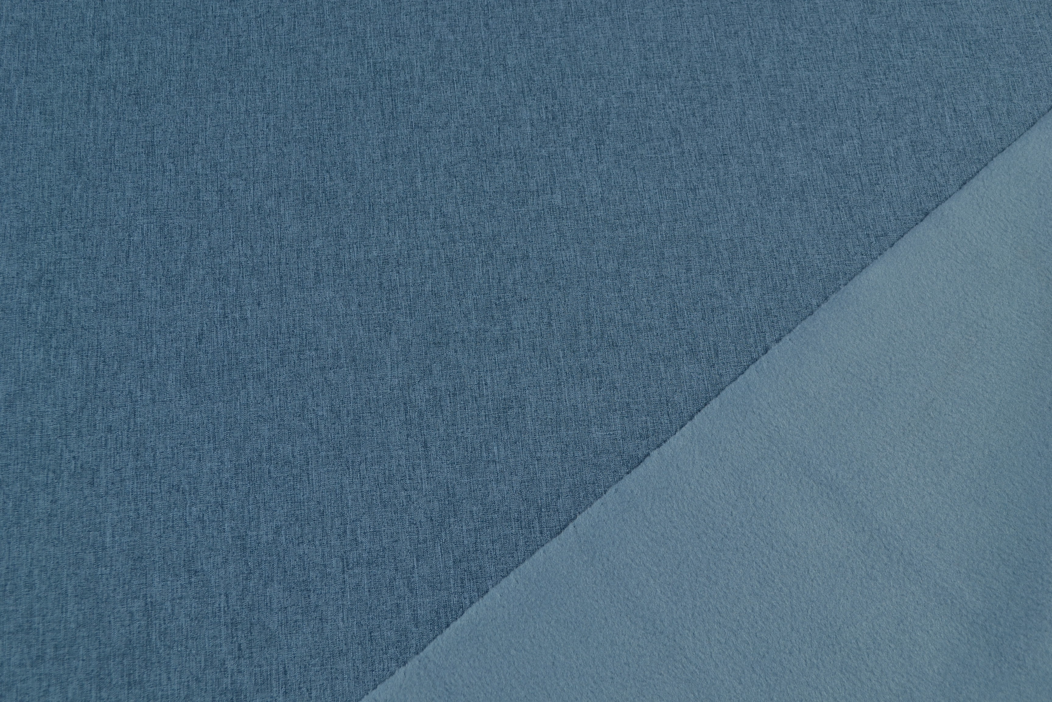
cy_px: 351
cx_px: 526
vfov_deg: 28.1
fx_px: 1403
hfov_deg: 41.1
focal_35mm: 48
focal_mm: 32
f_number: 8
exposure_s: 1/15
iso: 100
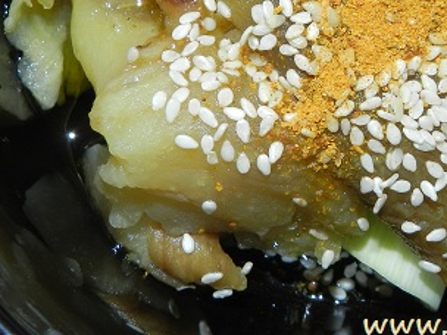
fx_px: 1033
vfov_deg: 18.0
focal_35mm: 80
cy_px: -1
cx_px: 373
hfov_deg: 23.9
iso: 200
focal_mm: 6.7
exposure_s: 1/30
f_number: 4
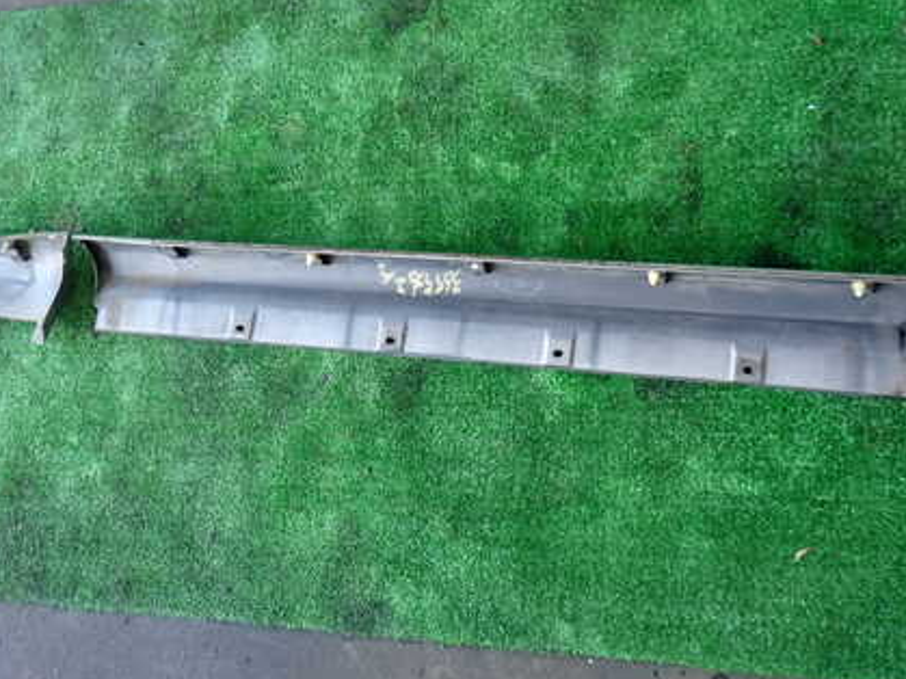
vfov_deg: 33.5
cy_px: 290
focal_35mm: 43
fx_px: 1125
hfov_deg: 43.3
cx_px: 314
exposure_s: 1/60
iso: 200
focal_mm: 5.4
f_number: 2.3
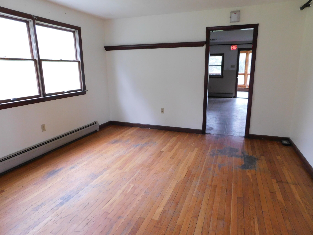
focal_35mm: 23
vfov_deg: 58.9
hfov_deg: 73.9
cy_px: 118
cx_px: 156
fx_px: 208
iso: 320
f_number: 3
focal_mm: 4
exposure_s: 1/30
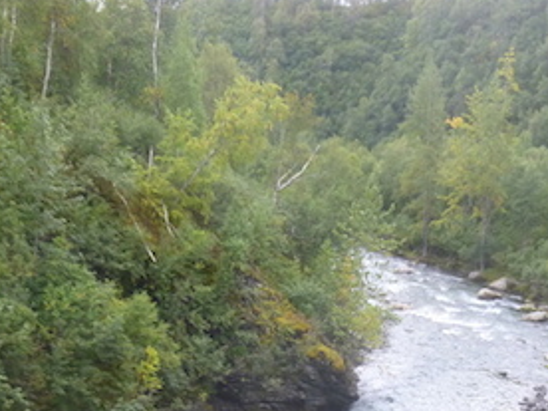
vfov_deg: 24.4
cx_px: 355
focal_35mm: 58
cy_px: 383
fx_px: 918
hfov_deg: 33.0
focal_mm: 4.5
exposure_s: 1/60
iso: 125
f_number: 3.1
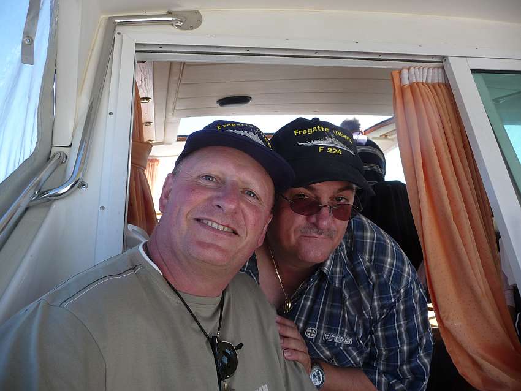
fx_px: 422
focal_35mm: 28
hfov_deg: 63.4
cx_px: 260
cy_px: 196
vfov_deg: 49.8
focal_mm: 4.7
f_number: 3.3
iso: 100
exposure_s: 1/250
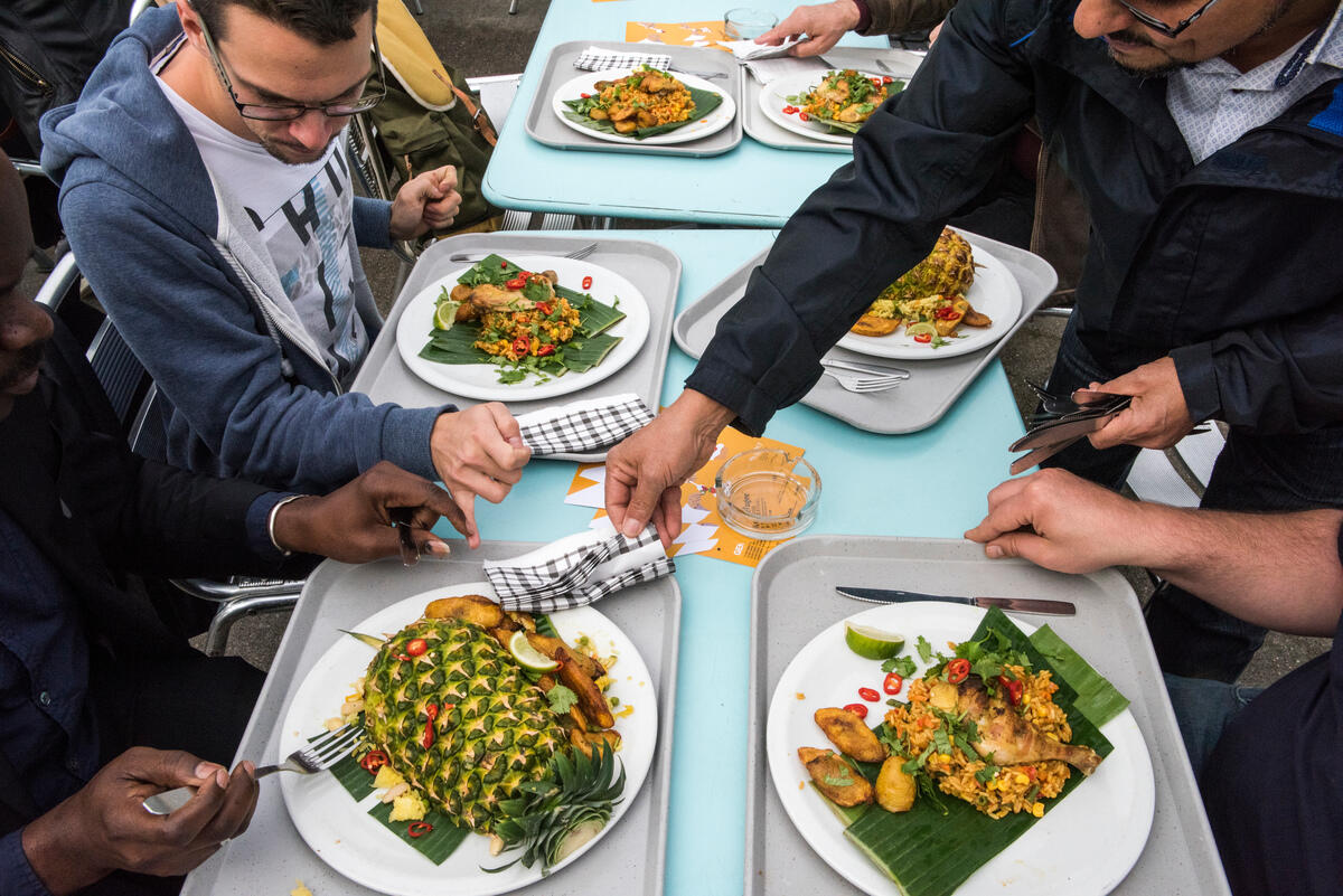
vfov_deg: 42.4
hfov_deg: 60.3
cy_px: 448
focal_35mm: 31
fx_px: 1157
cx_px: 672
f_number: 18
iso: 1250
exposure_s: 1/1250
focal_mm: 31
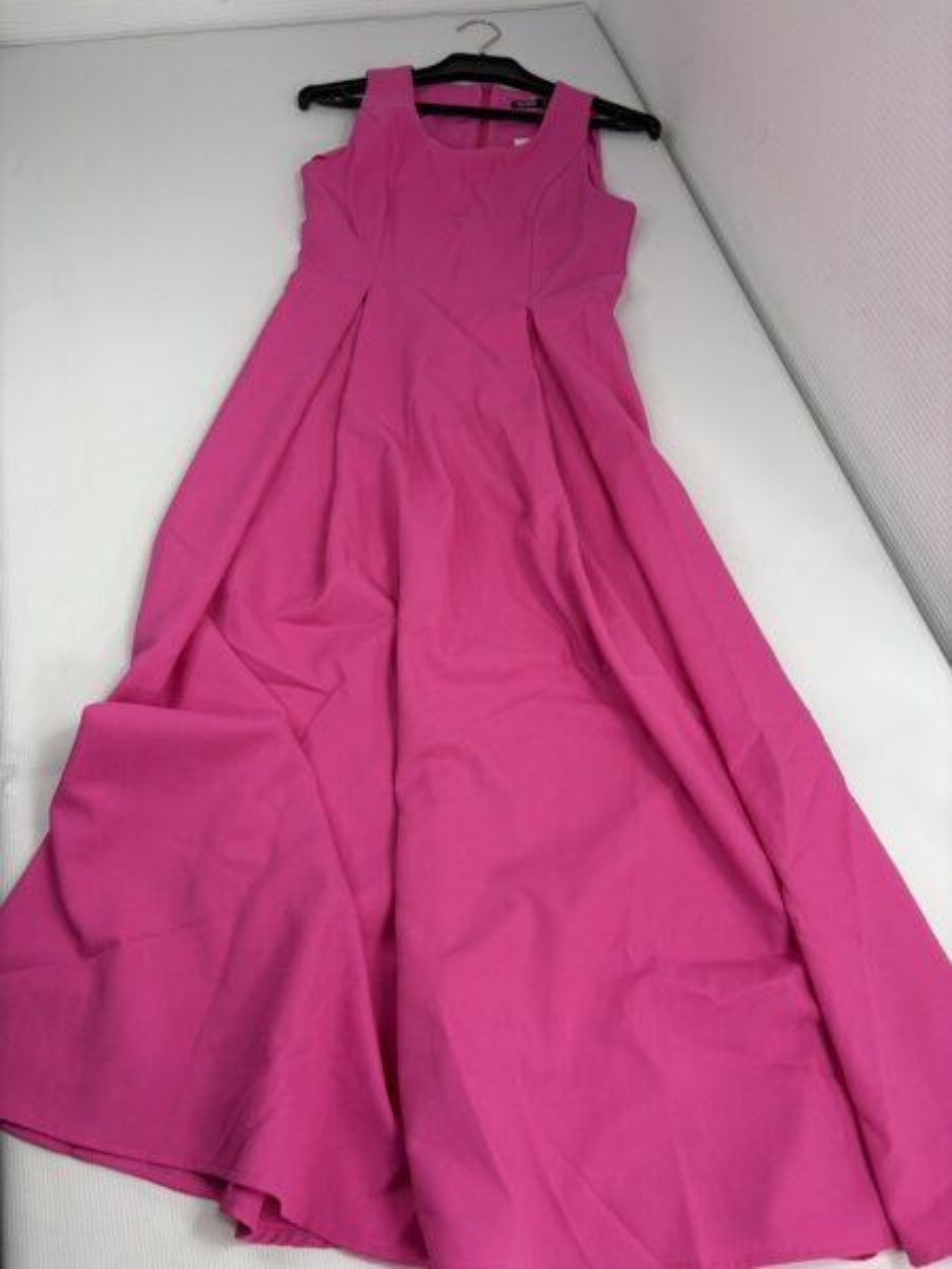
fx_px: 953
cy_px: 634
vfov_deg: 67.3
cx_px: 476
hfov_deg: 53.1
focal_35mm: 26
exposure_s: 1/310
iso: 40
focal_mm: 5.96
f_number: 1.6
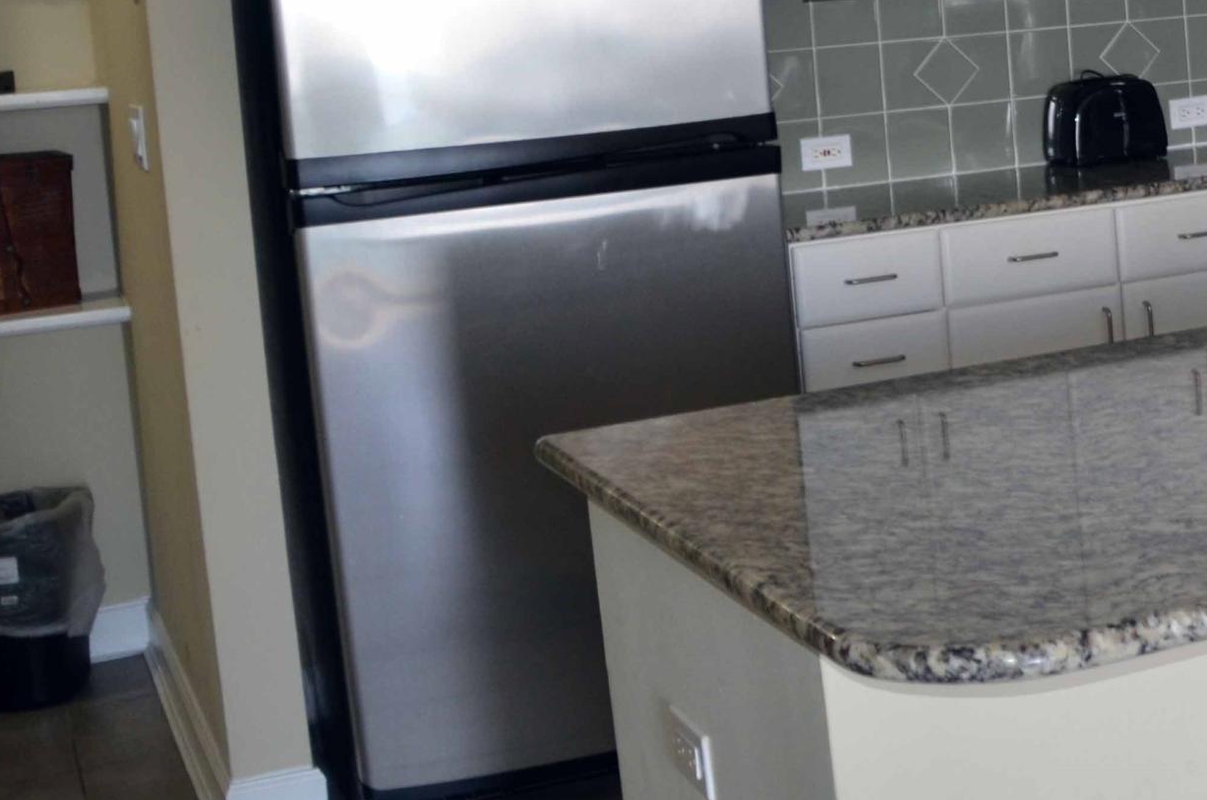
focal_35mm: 66
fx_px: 2209
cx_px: 1391
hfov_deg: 27.4
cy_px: 63
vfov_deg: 20.1
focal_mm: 18
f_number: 3.5
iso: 400
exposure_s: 1/100
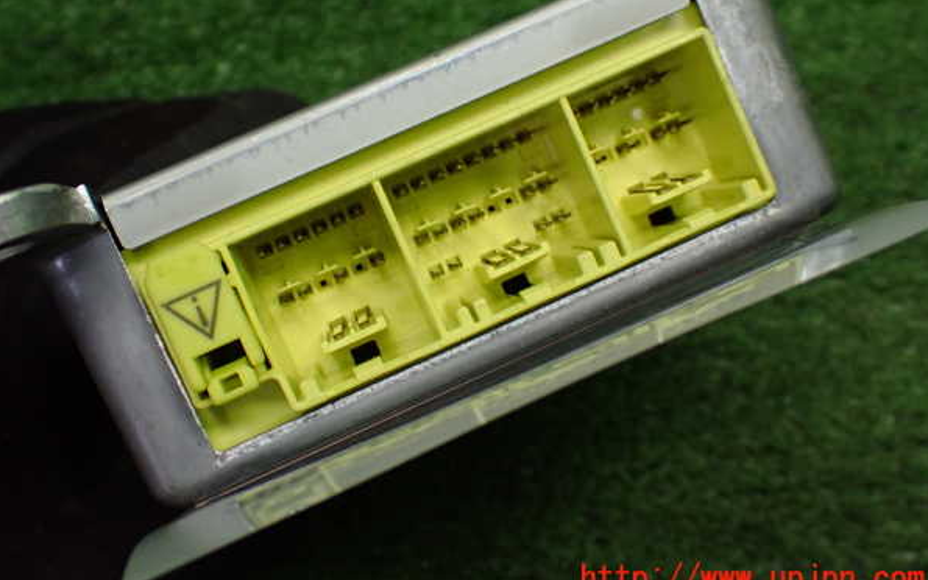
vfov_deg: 27.4
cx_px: 465
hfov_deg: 42.6
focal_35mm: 47
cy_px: 248
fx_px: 1189
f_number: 2.9
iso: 640
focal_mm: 7.84
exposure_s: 1/160
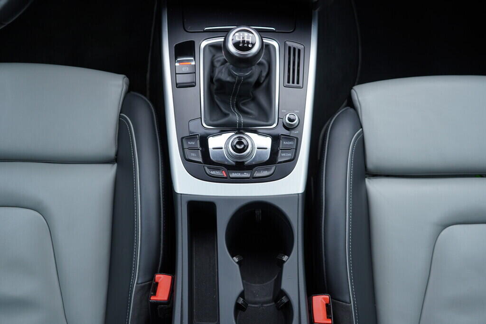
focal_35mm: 36
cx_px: 243
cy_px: 162
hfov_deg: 53.1
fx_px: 486
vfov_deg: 36.9
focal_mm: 24
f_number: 2.8
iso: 160
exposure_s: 1/40
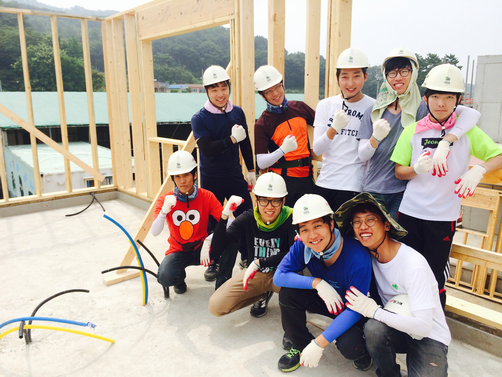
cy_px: 188
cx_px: 251
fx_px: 435
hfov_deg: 60.0
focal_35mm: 30
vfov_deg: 46.8
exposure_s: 1/1786
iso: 40
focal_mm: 4.12
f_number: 2.2
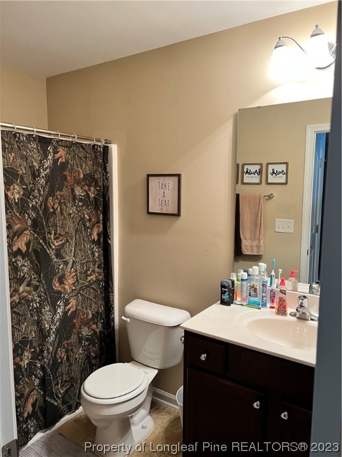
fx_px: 343
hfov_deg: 53.1
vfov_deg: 67.3
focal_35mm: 26
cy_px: 228
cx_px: 171
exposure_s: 1/60
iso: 160
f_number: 1.5
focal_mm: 5.7
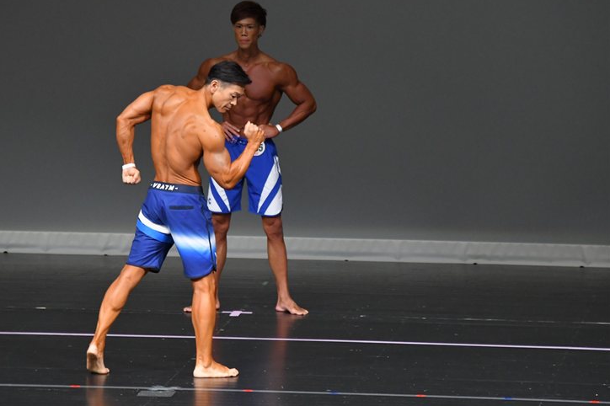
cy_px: 195
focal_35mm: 337
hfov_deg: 6.1
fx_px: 5707
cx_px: 285
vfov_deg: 4.1
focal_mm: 210
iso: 4000
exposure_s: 1/400
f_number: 5.6
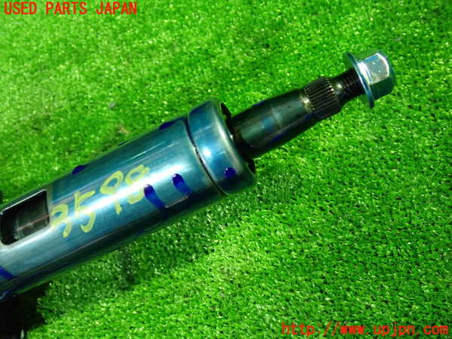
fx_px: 418
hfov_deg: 56.8
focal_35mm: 32
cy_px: 170
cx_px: 226
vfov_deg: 44.2
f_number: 2.4
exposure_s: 1/30
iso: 800
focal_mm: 5.79
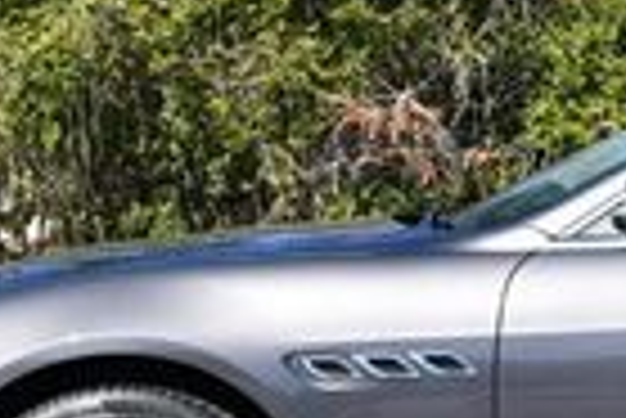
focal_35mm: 240
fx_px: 4178
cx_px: 995
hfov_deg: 8.3
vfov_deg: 5.7
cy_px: 31
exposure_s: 1/250
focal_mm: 26
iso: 160
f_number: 8
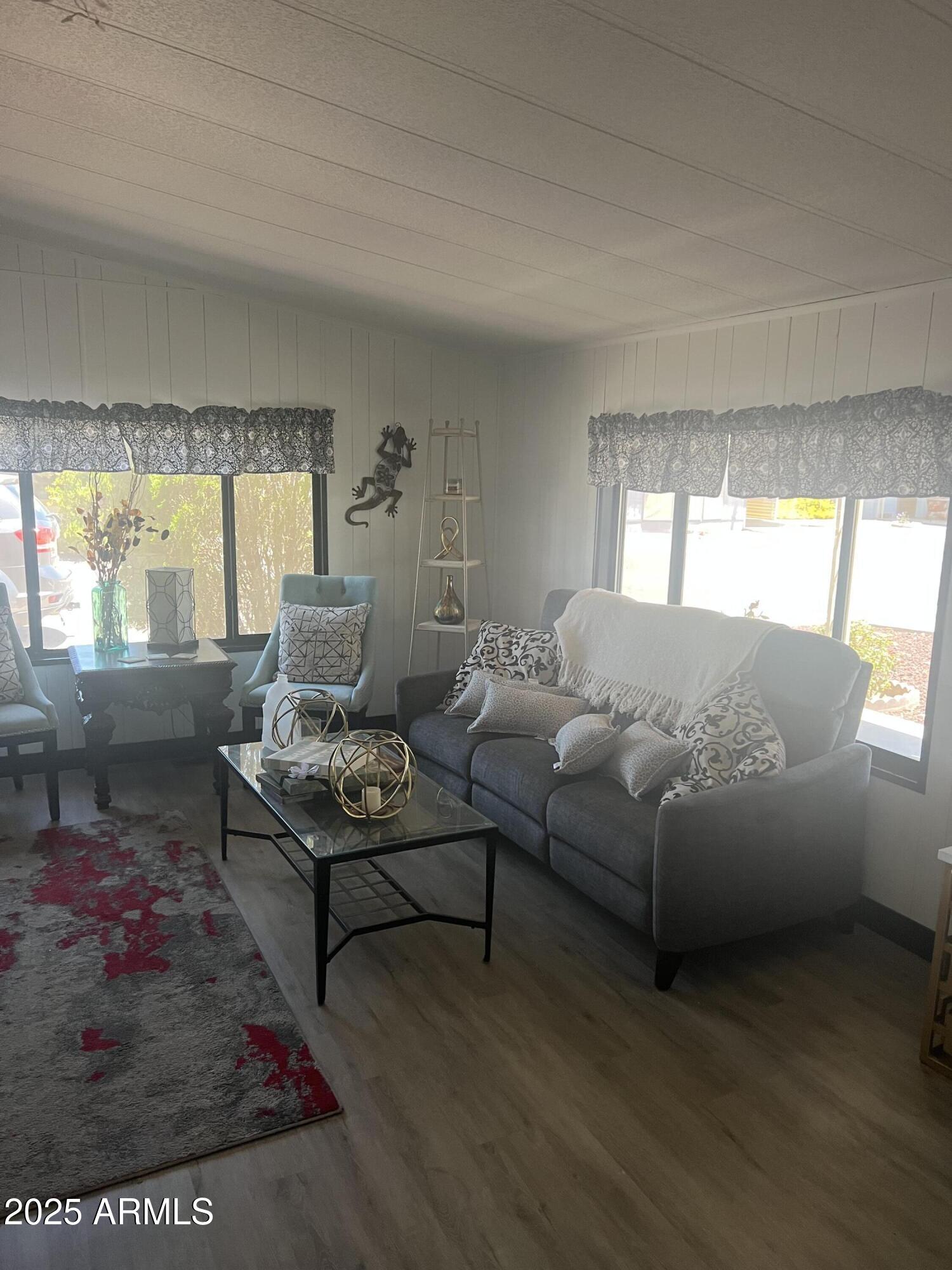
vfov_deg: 67.3
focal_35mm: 26
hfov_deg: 53.1
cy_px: 635
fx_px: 953
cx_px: 476
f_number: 1.5
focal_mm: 5.7
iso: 160
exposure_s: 1/60
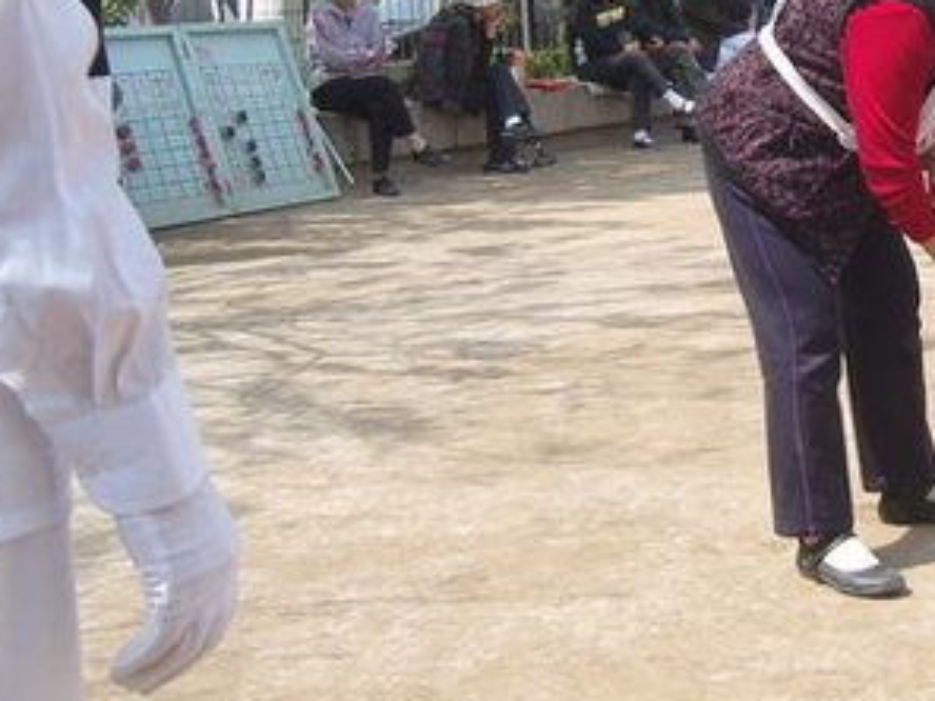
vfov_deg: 21.2
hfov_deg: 27.0
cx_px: 875
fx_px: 1864
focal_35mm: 69
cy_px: 221
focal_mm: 7.3
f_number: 7
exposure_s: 1/160
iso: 100
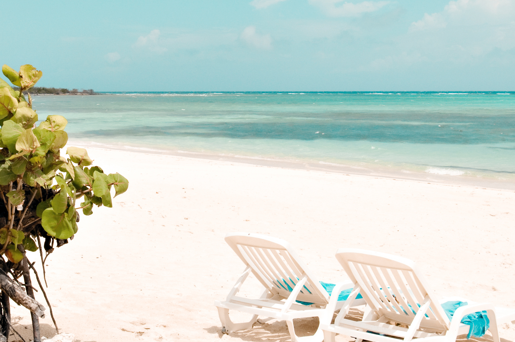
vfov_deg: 21.8
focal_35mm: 62
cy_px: 133
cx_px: 143
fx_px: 886
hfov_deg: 31.9
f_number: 11
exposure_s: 1/500
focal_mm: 22
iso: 200
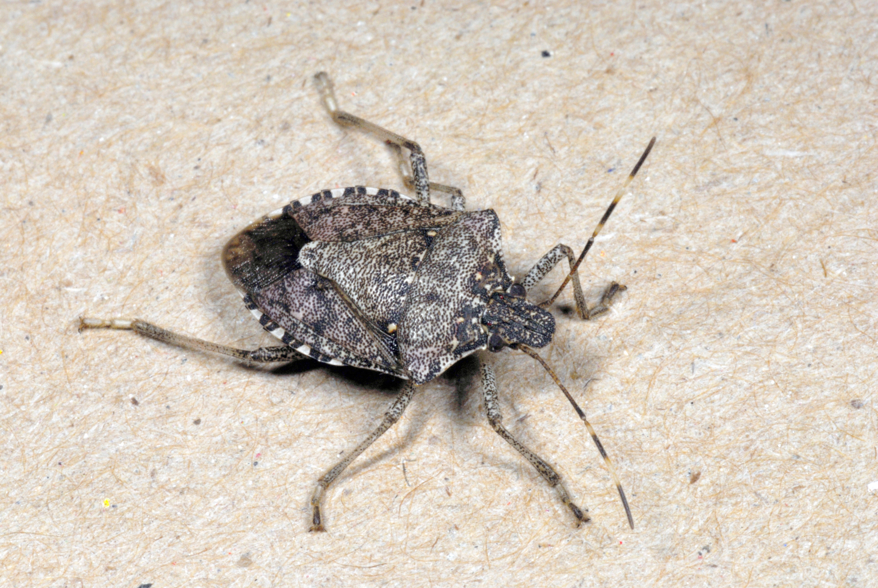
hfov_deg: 13.0
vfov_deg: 8.7
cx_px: 439
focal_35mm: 158
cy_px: 294
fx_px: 3846
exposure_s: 1/250
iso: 200
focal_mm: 105
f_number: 54
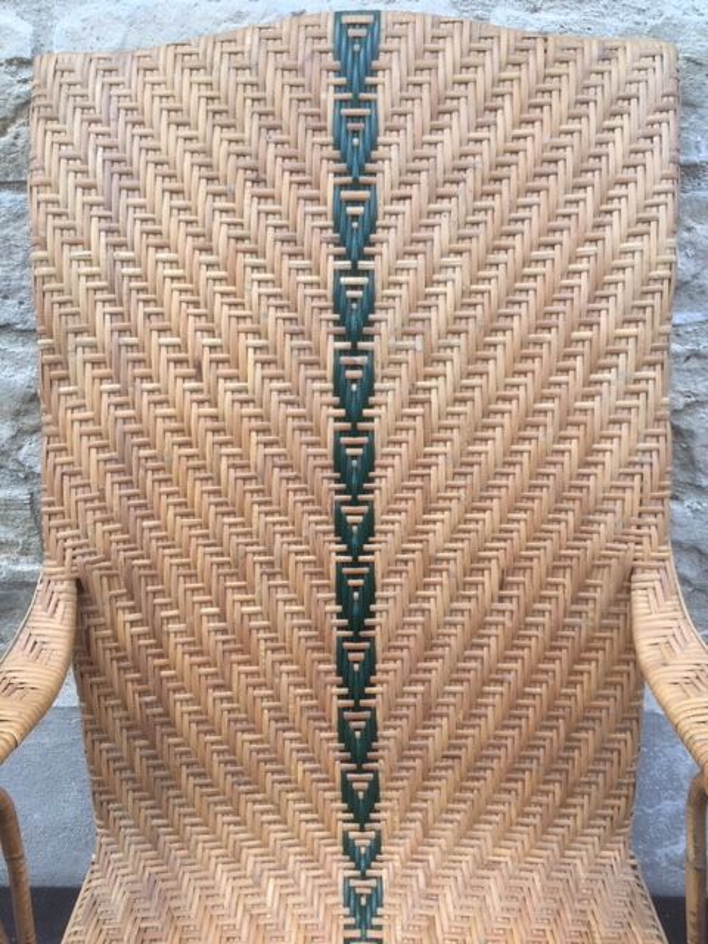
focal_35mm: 29
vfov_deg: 61.7
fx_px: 791
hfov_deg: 48.2
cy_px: 472
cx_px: 354
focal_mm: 4.15
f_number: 2.2
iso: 25
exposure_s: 1/118
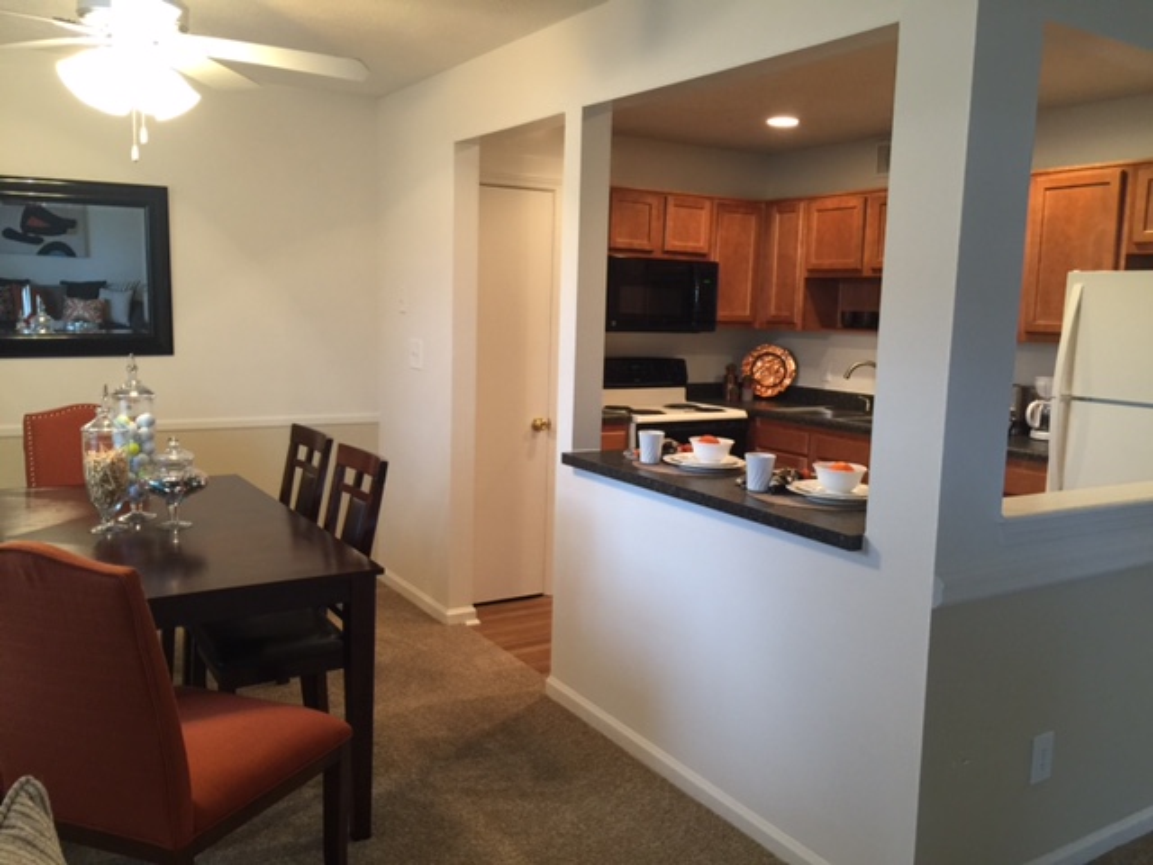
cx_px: 576
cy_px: 432
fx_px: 966
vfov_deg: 48.2
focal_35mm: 29
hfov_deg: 61.7
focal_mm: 4.15
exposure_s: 1/15
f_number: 2.2
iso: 80
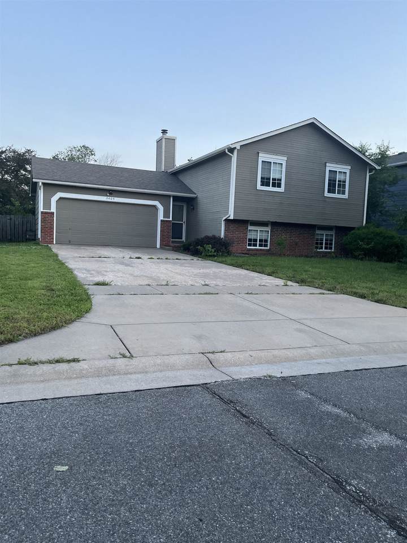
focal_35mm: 26
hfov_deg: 53.1
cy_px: 272
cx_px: 204
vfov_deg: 67.3
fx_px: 408
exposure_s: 1/121
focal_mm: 5.1
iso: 125
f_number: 1.6
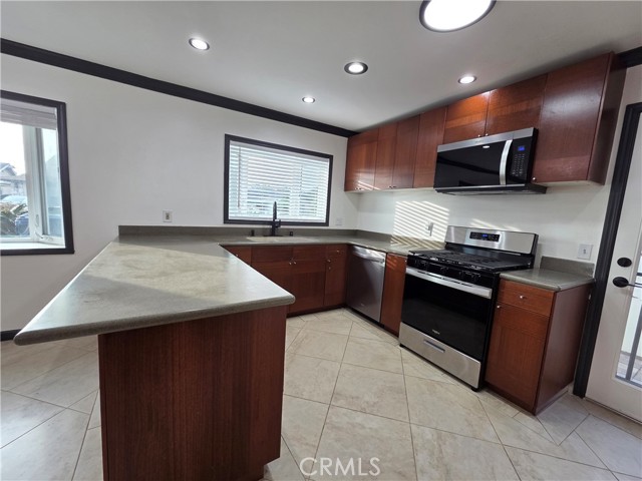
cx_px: 321
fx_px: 241
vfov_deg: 89.9
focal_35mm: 13
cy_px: 240
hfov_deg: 106.2
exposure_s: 1/120
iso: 100
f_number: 2.2
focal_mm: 2.2
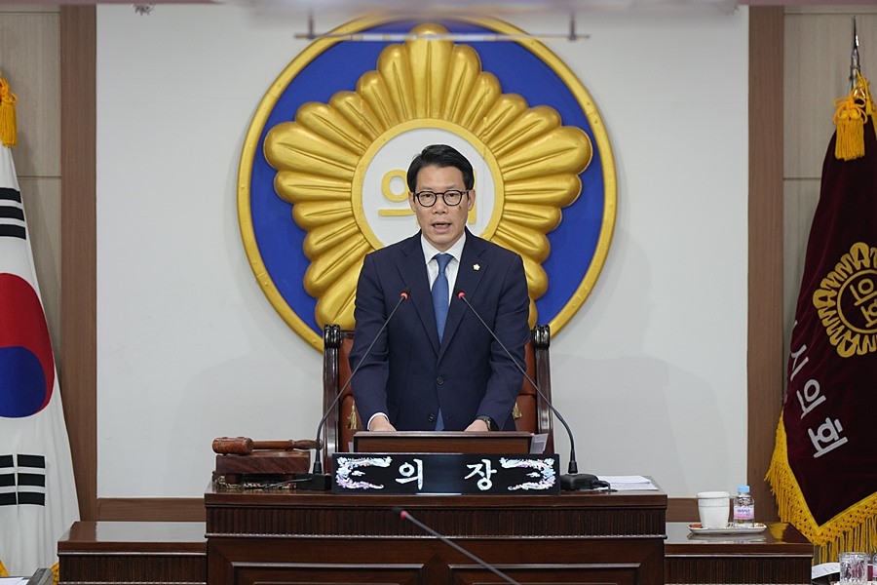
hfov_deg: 10.3
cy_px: 292
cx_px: 438
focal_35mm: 200
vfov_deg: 6.9
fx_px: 4872
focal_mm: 200
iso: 1600
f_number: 4
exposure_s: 1/200
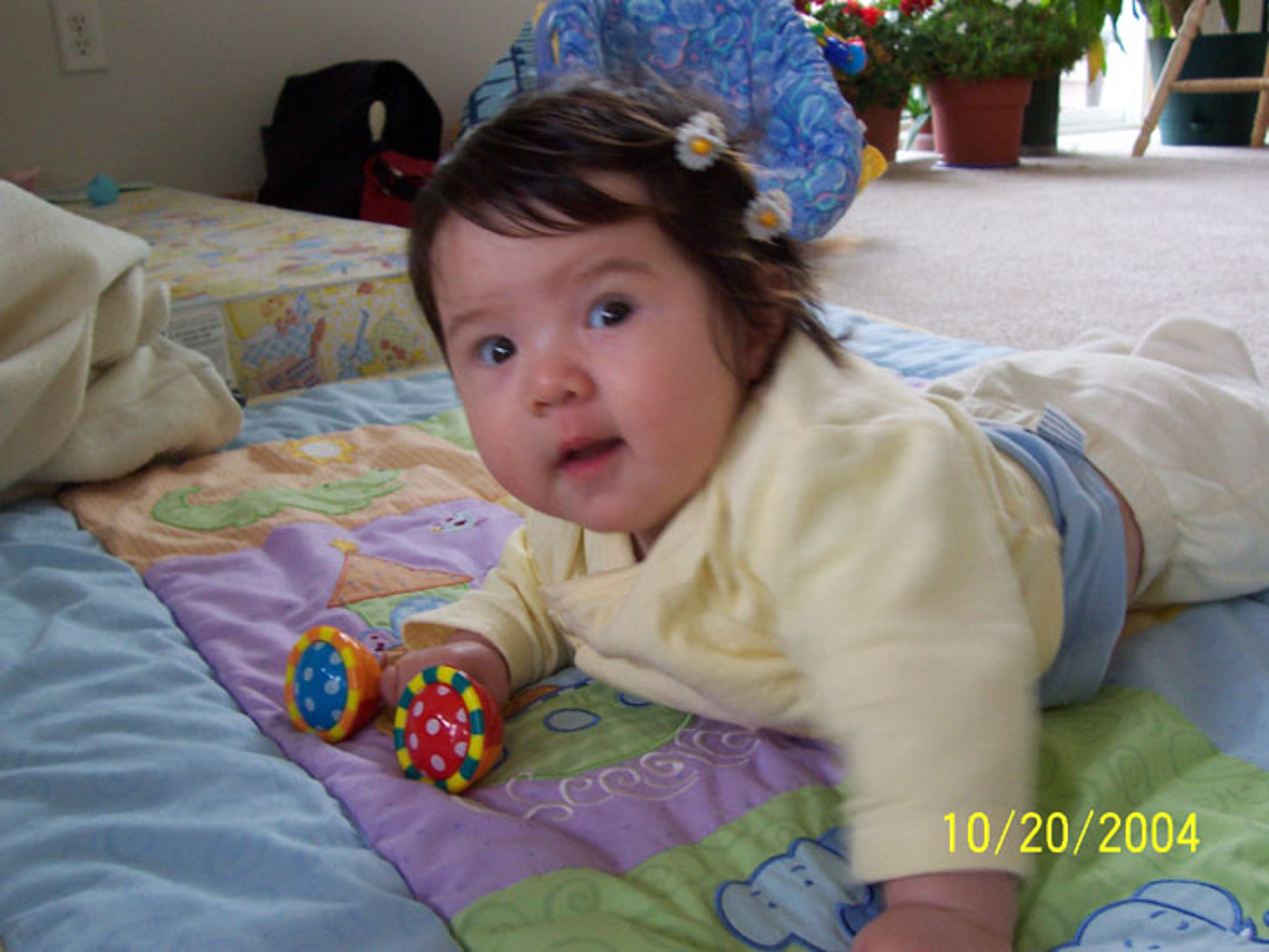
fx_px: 1356
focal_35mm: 37
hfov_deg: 50.1
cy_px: 476
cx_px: 634
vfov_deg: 38.7
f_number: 2.8
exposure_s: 1/20
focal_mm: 5.6
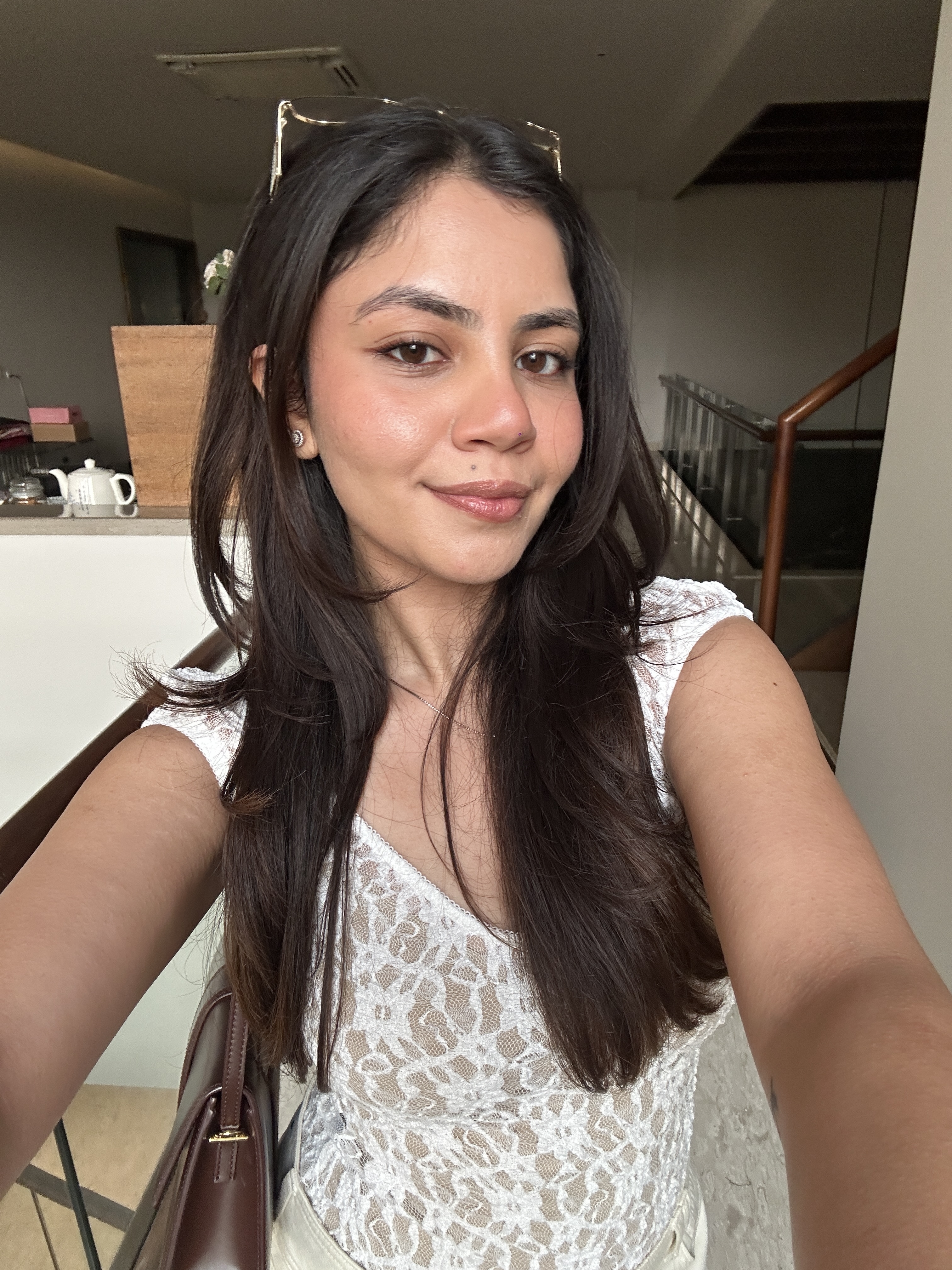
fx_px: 843
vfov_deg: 73.9
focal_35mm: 23
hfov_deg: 58.9
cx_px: 476
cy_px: 635
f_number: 1.9
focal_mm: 2.69
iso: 80
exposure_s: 1/60
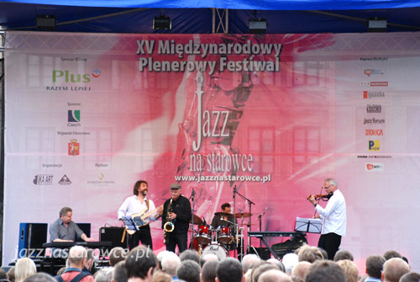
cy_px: 141
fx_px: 1490
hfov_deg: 16.0
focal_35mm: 128
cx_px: 210
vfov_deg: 10.8
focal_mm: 85
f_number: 5.6
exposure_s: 1/40
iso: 400
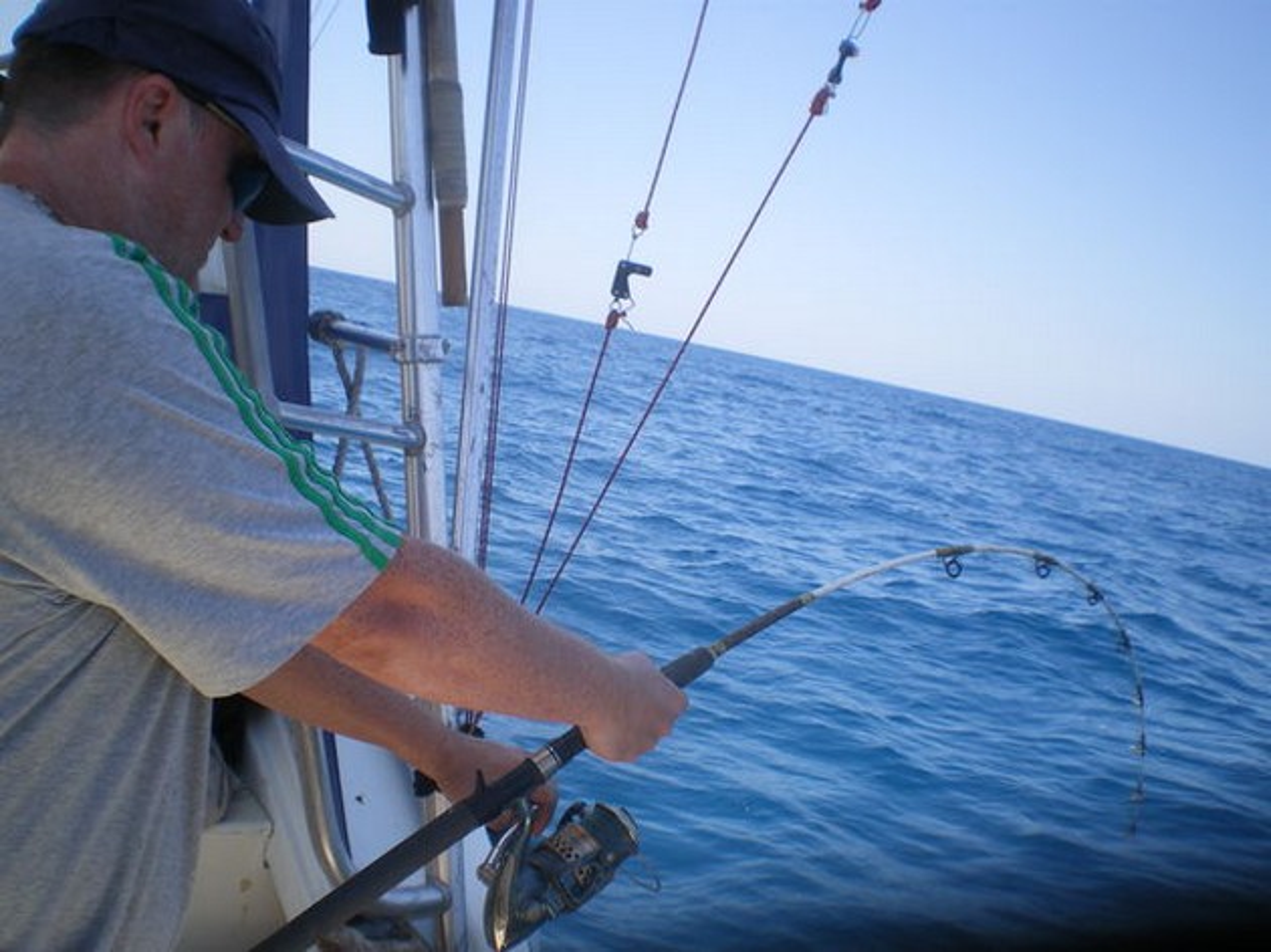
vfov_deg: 39.6
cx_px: 636
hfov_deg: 51.4
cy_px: 476
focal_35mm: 36
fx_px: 1321
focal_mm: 6.3
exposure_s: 1/250
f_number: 4.6
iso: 50
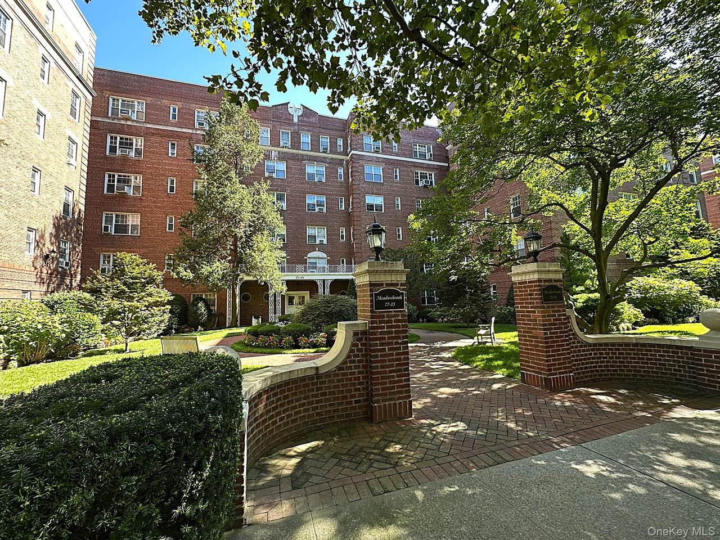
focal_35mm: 14
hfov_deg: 102.1
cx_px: 360
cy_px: 270
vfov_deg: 85.7
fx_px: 291
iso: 40
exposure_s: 1/99
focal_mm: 2.22
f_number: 2.2
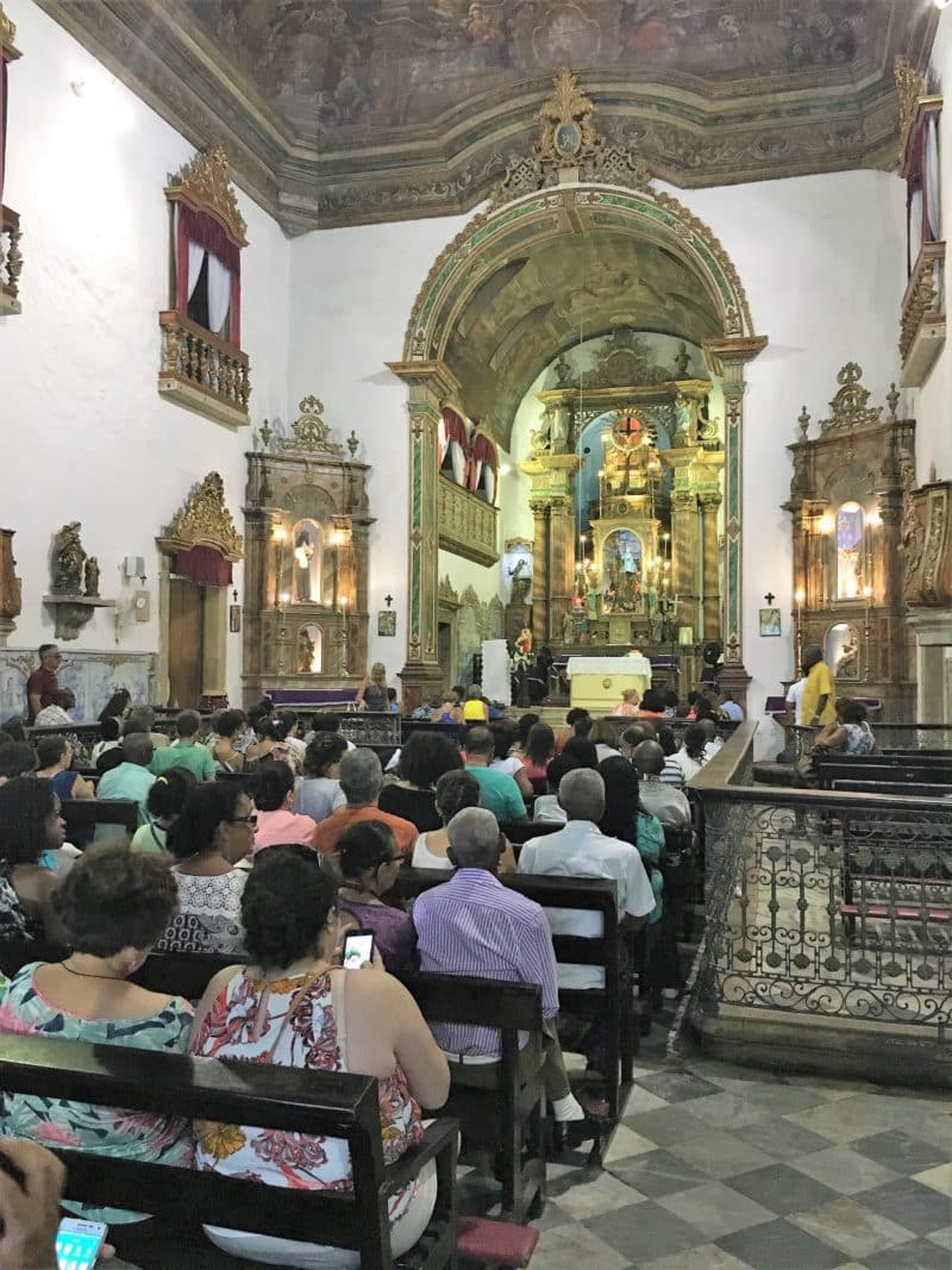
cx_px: 476
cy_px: 635
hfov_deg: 48.2
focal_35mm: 29
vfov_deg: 61.7
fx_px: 1064
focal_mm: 4.15
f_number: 2.2
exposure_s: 1/20
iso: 200
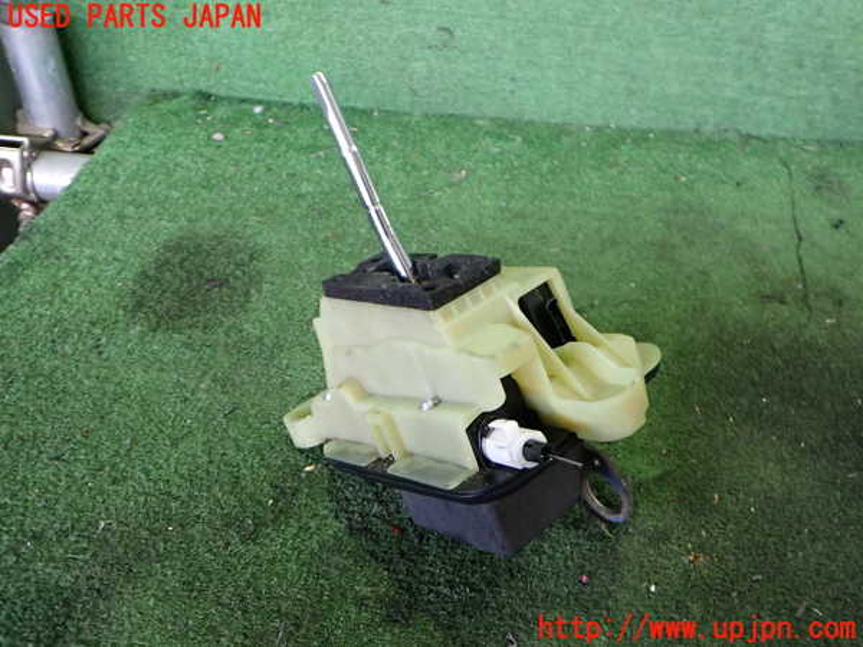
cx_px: 432
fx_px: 748
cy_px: 324
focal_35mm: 30
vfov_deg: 46.8
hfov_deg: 60.0
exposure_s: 1/40
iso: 400
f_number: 2.3
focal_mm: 5.4
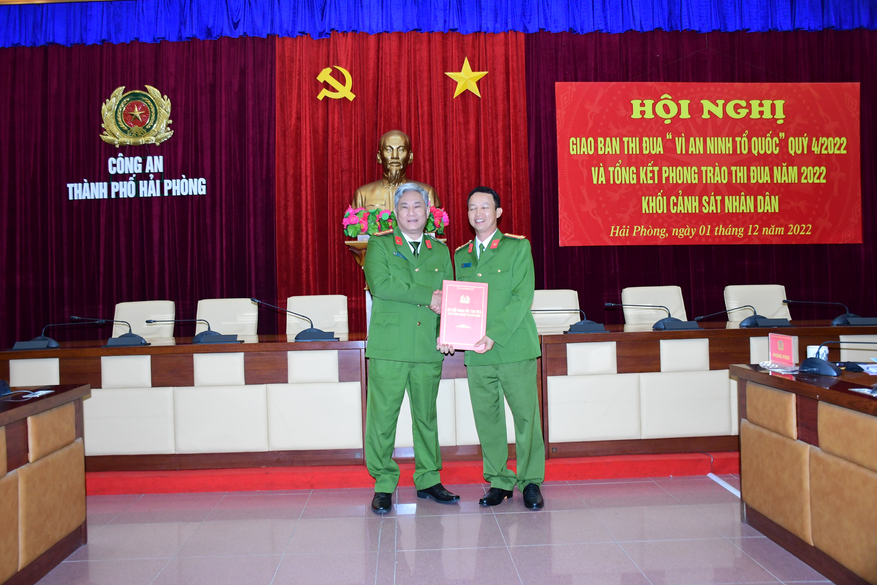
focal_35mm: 30
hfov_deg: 61.9
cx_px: 438
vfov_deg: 43.6
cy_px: 292
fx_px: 731
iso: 1600
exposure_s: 1/200
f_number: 5
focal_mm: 20
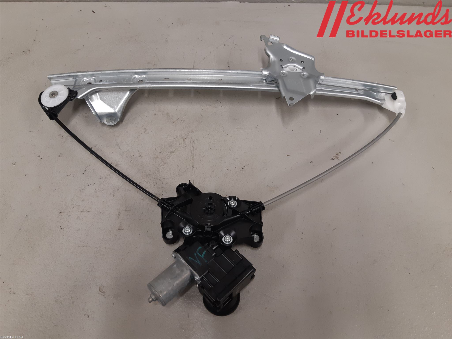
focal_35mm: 26
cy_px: 170
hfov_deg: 67.3
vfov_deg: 53.1
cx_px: 226
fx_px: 339
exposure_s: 1/50
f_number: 1.7
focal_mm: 3.93
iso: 100
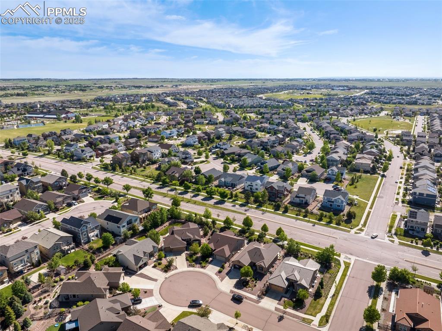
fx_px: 306
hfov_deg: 71.6
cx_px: 221
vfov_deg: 56.7
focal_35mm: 24
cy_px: 166
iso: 100
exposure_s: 1/240
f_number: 10
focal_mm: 12.3
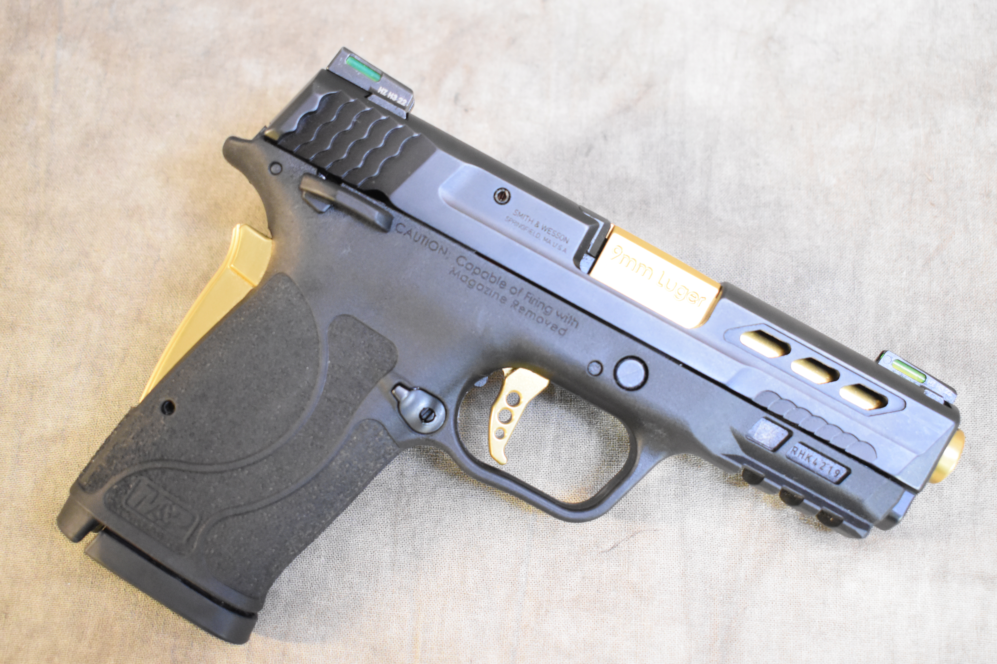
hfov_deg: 41.1
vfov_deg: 28.1
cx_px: 498
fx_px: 1329
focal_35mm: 48
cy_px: 332
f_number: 4.5
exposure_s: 1/20
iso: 3200
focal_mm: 32
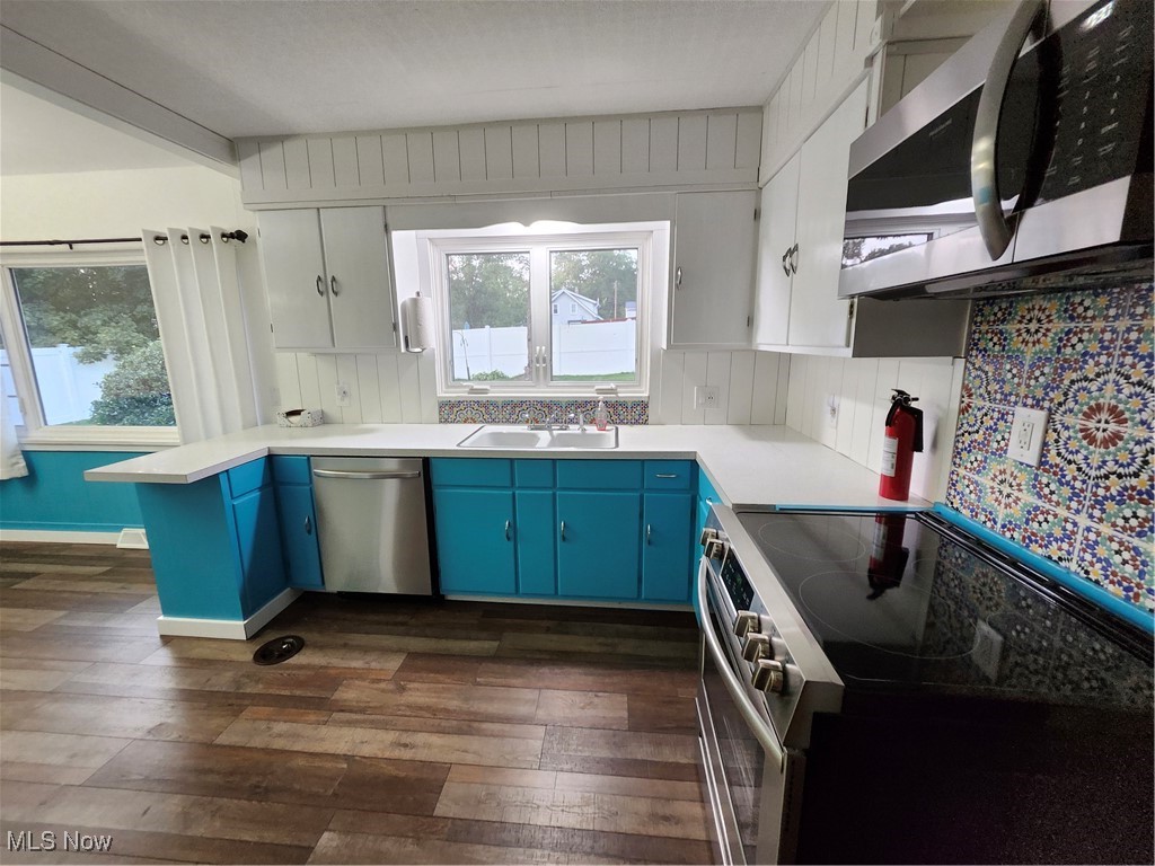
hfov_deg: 106.2
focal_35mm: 13
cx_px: 578
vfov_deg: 89.9
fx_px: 434
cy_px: 433
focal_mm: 1.74
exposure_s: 1/60
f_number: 2.2
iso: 400
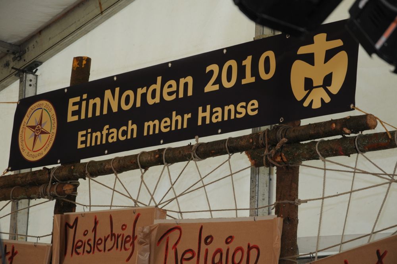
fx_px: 1404
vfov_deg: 10.7
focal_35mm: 128
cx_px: 198
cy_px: 132
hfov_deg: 16.1
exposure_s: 1/60
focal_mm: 85
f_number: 6.3
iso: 500
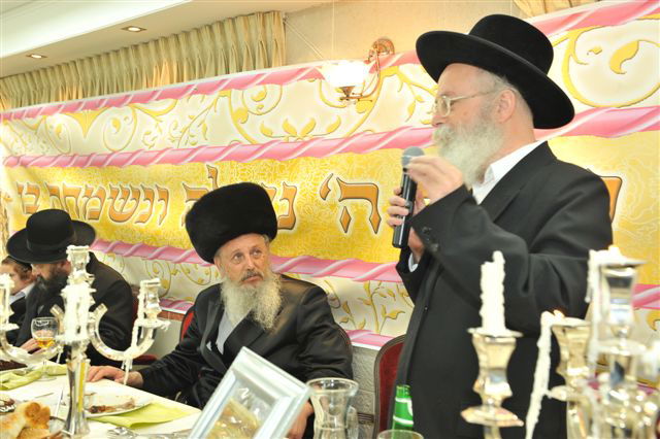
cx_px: 330
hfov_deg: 48.5
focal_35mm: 40
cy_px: 220
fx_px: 733
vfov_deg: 33.4
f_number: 6.3
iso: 800
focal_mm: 40
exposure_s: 1/60
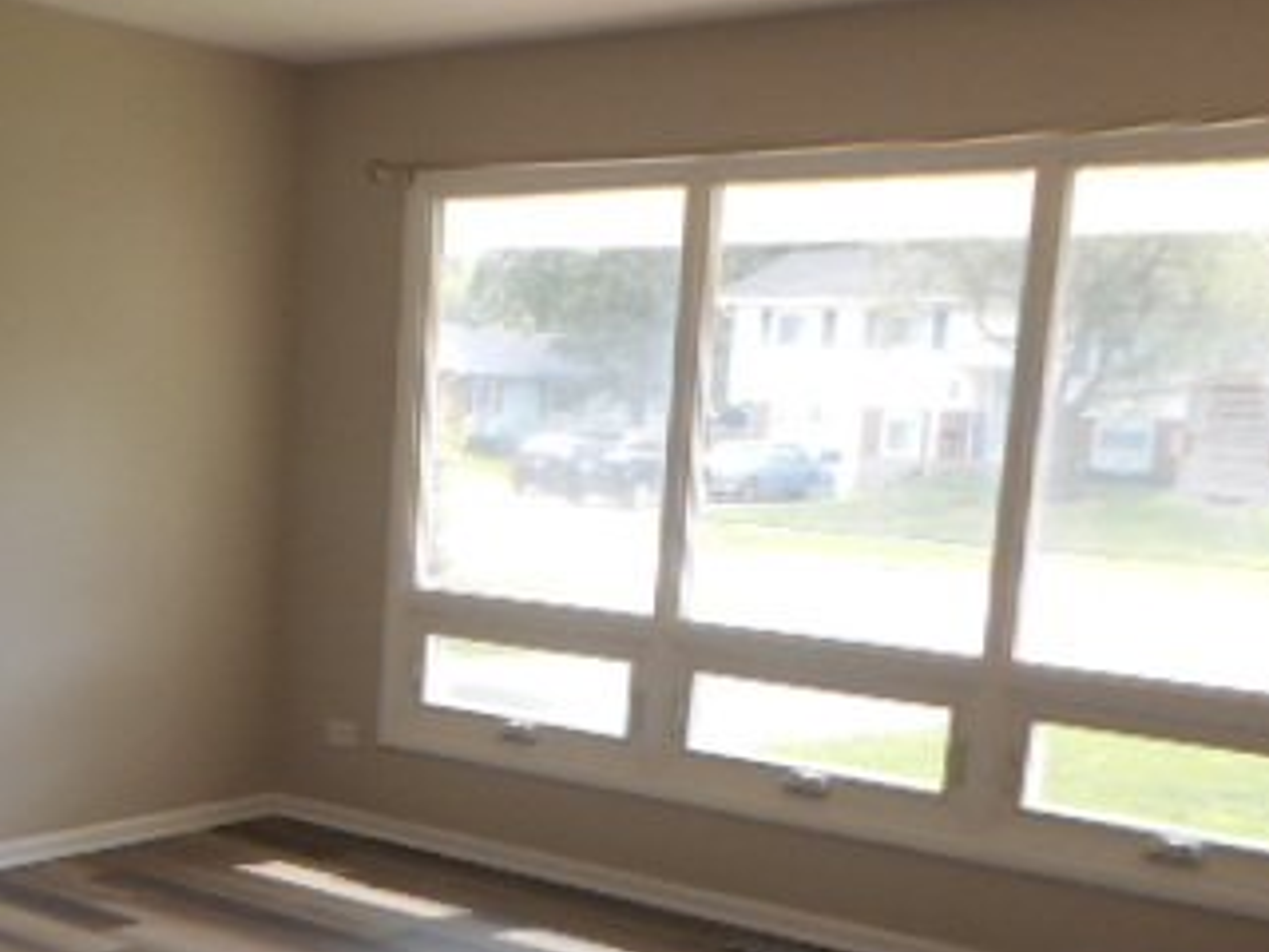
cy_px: 762
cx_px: 250
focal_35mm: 50
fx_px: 1833
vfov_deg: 28.5
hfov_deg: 36.8
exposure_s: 1/40
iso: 80
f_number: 3.7
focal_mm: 4.5
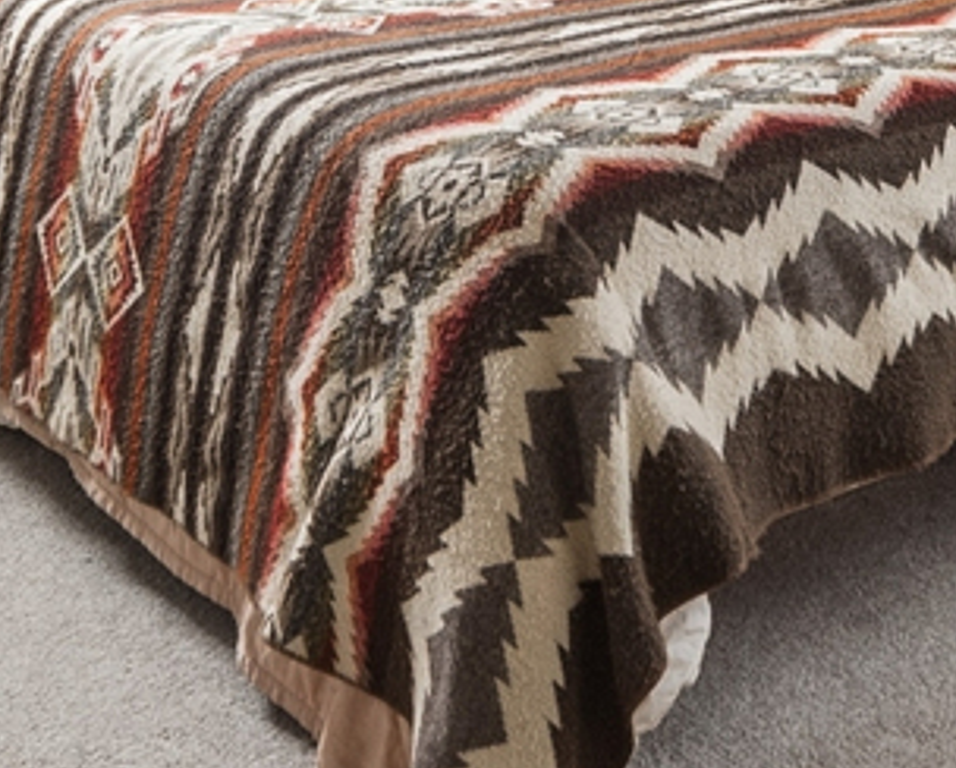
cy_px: -469
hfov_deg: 25.3
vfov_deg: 17.7
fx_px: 2125
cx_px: 388
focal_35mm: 75
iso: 400
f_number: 8
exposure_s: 1/50
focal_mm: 15
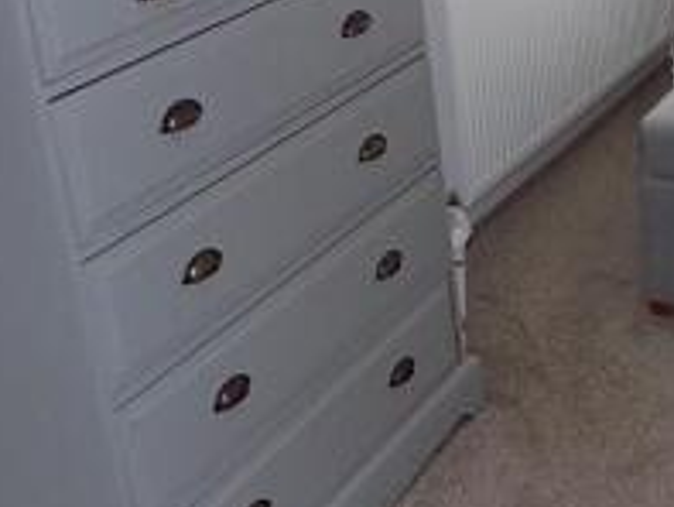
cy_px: 19
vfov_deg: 21.0
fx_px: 1325
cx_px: 700
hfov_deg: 26.7
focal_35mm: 68
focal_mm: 4
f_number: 3.1
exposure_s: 1/40
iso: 80
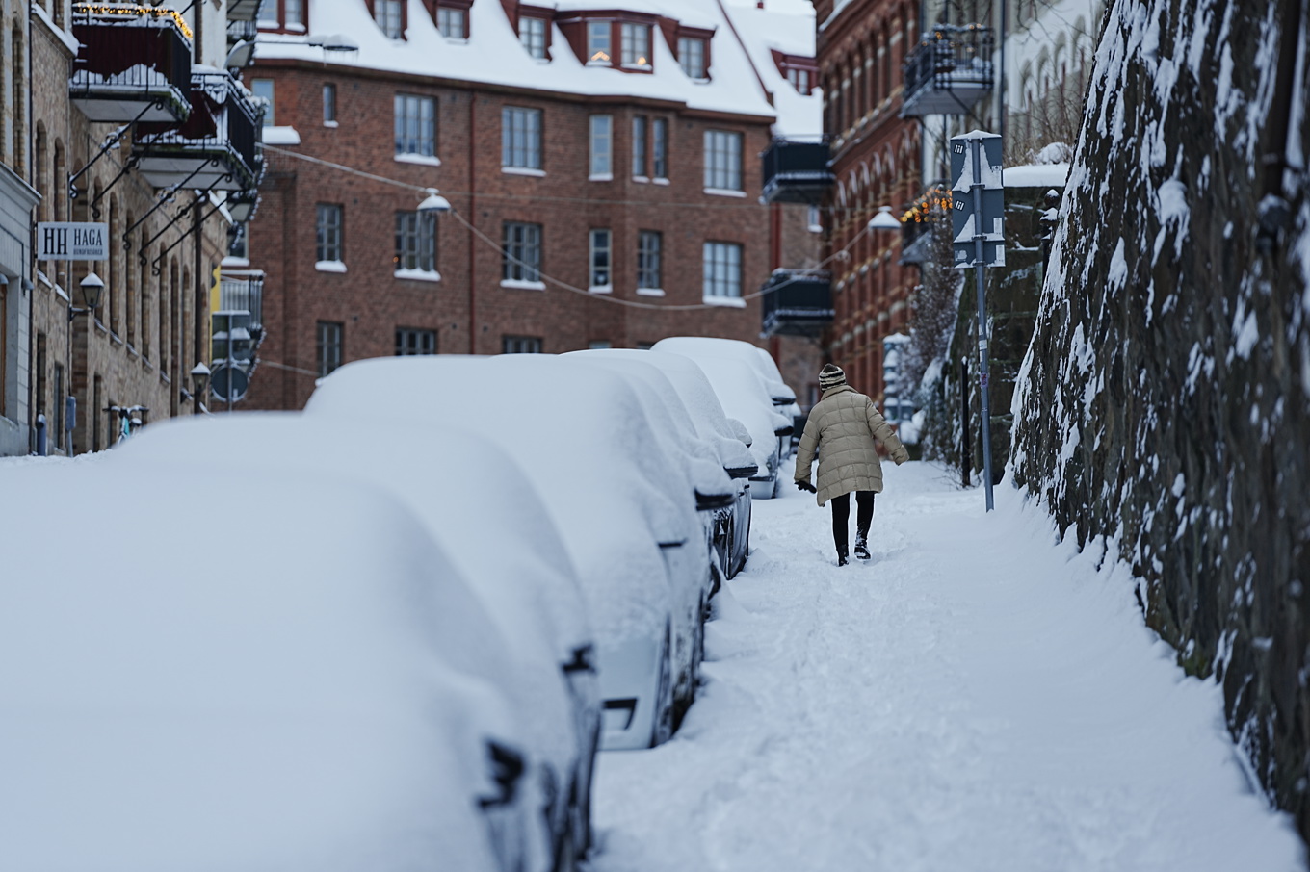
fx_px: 7276
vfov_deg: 6.9
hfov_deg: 10.3
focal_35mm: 200
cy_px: 436
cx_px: 655
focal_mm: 200
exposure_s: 1/60
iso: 100
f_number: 2.8
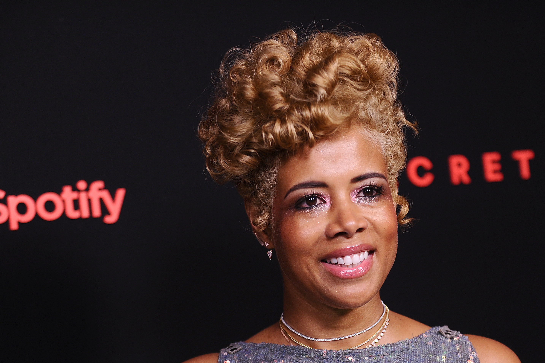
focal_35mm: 116
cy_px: 267
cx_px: 310
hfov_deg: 17.6
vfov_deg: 11.8
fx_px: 1755
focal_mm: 78
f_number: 2.8
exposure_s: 1/400
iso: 1000
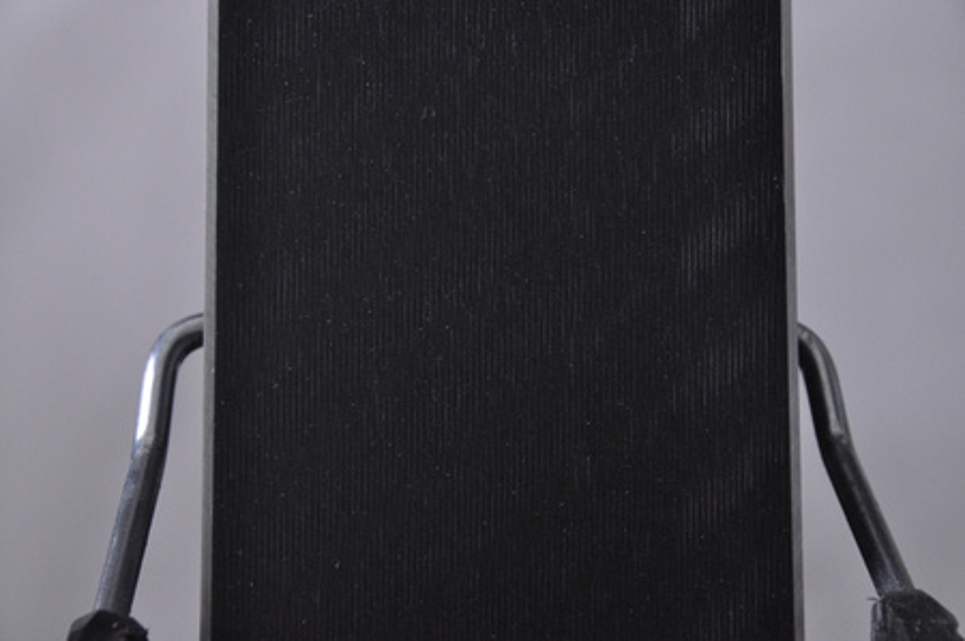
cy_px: 320
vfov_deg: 8.7
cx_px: 482
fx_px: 4217
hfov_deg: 13.1
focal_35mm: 158
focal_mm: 105
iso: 3200
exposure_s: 1/125
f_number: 9.5
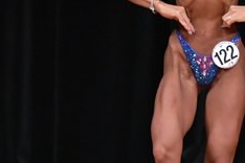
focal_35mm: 995
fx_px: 6771
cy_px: 50
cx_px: 234
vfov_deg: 1.4
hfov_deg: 2.1
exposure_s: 1/400
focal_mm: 200
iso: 4000
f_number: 5.6
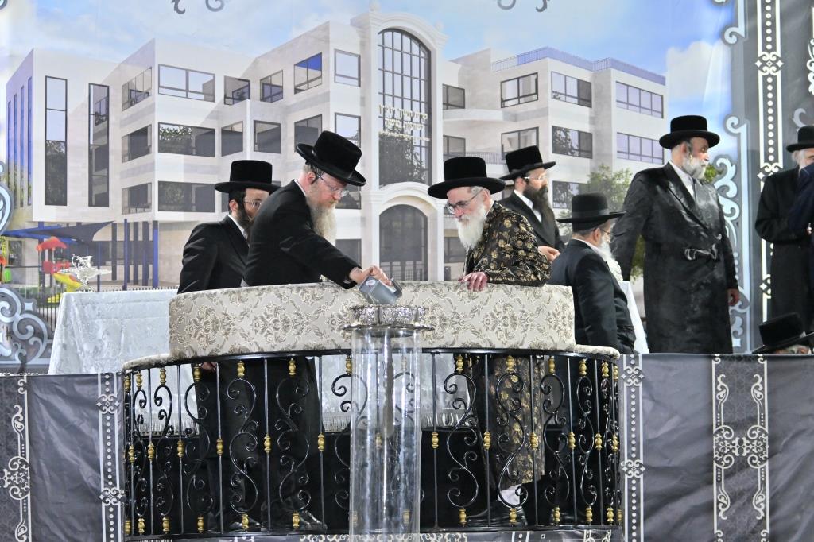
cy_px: 271
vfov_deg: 11.1
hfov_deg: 16.7
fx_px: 2780
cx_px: 407
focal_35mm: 123
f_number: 2.8
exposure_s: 1/200
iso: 1600
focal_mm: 82
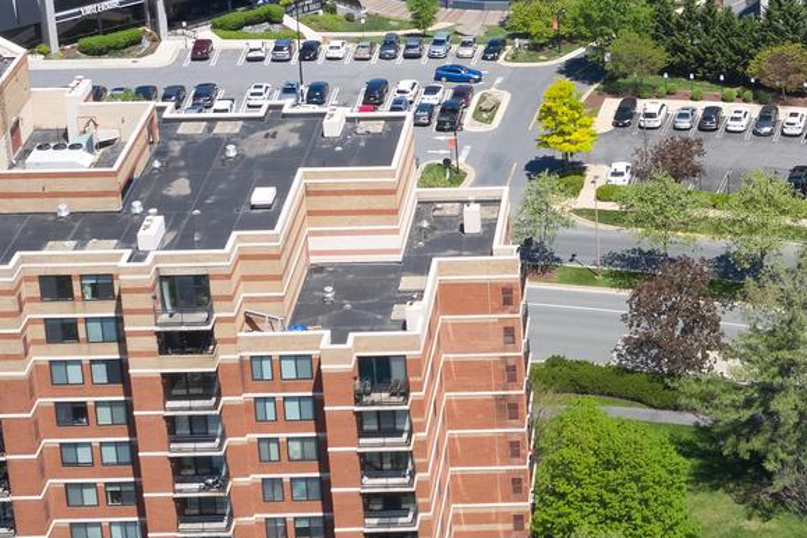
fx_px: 2219
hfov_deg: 19.9
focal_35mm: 99
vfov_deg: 13.5
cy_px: -85
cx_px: 847
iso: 100
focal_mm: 10.26
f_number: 6.3
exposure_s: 1/320
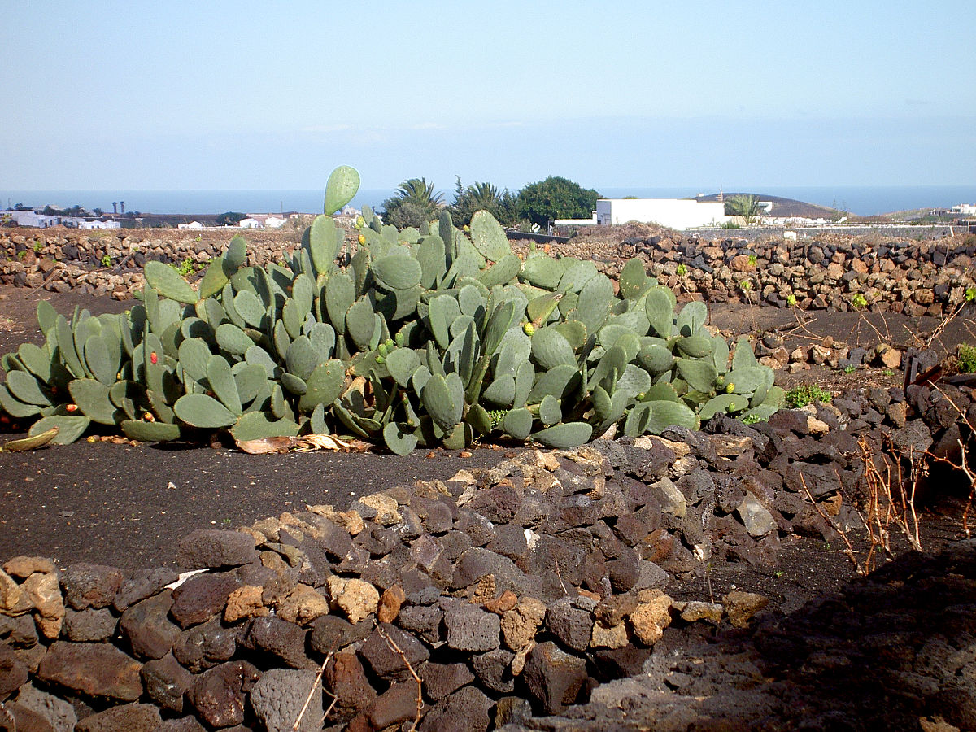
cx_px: 488
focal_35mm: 102
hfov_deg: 19.3
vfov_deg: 14.5
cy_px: 366
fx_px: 2876
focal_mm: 16.8
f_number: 4.9
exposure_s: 1/400
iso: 50
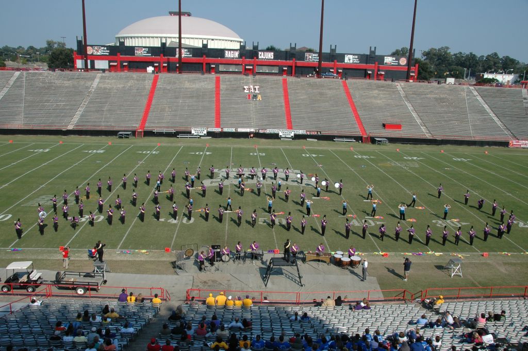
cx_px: 264
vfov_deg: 43.5
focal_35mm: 30
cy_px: 176
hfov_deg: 62.0
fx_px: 439
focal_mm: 20
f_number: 10
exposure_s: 1/320
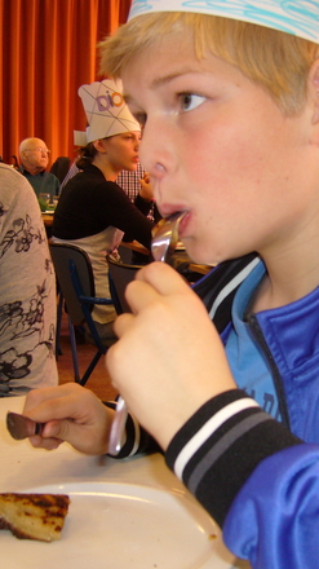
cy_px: 290
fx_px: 783
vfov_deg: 39.9
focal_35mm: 52
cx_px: 214
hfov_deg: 22.9
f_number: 2.8
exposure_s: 1/30
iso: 100
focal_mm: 5.8
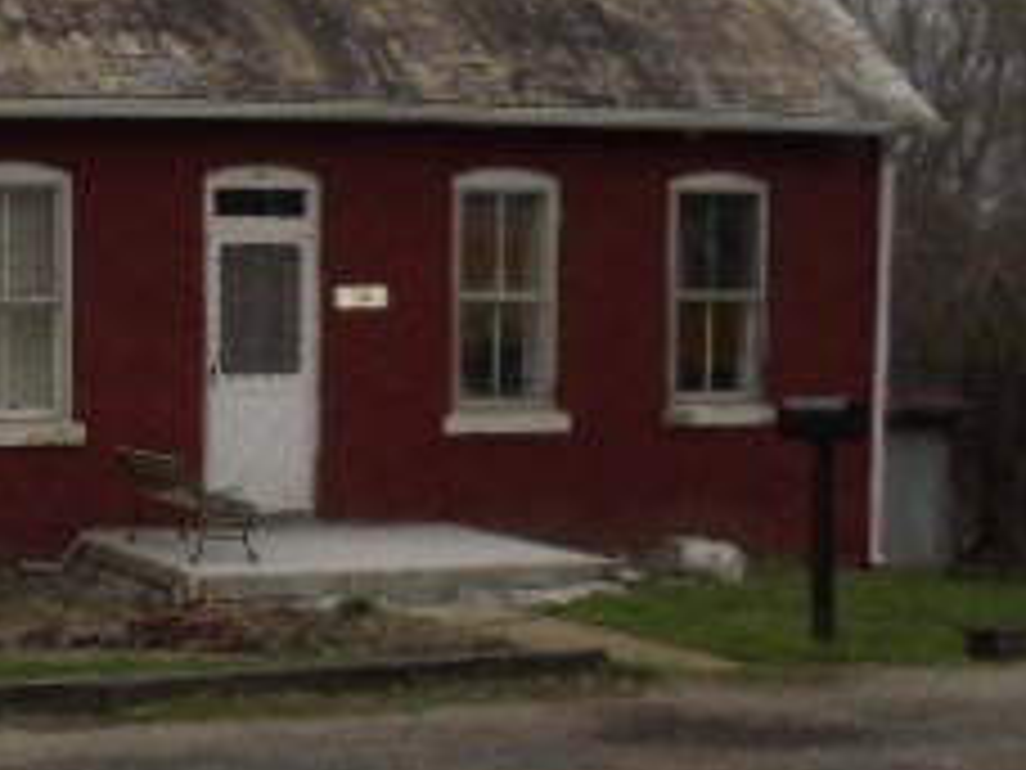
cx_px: -117
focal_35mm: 73
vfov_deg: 20.2
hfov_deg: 24.8
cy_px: 374
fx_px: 2164
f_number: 3.5
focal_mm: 4.6
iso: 100
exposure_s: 1/800
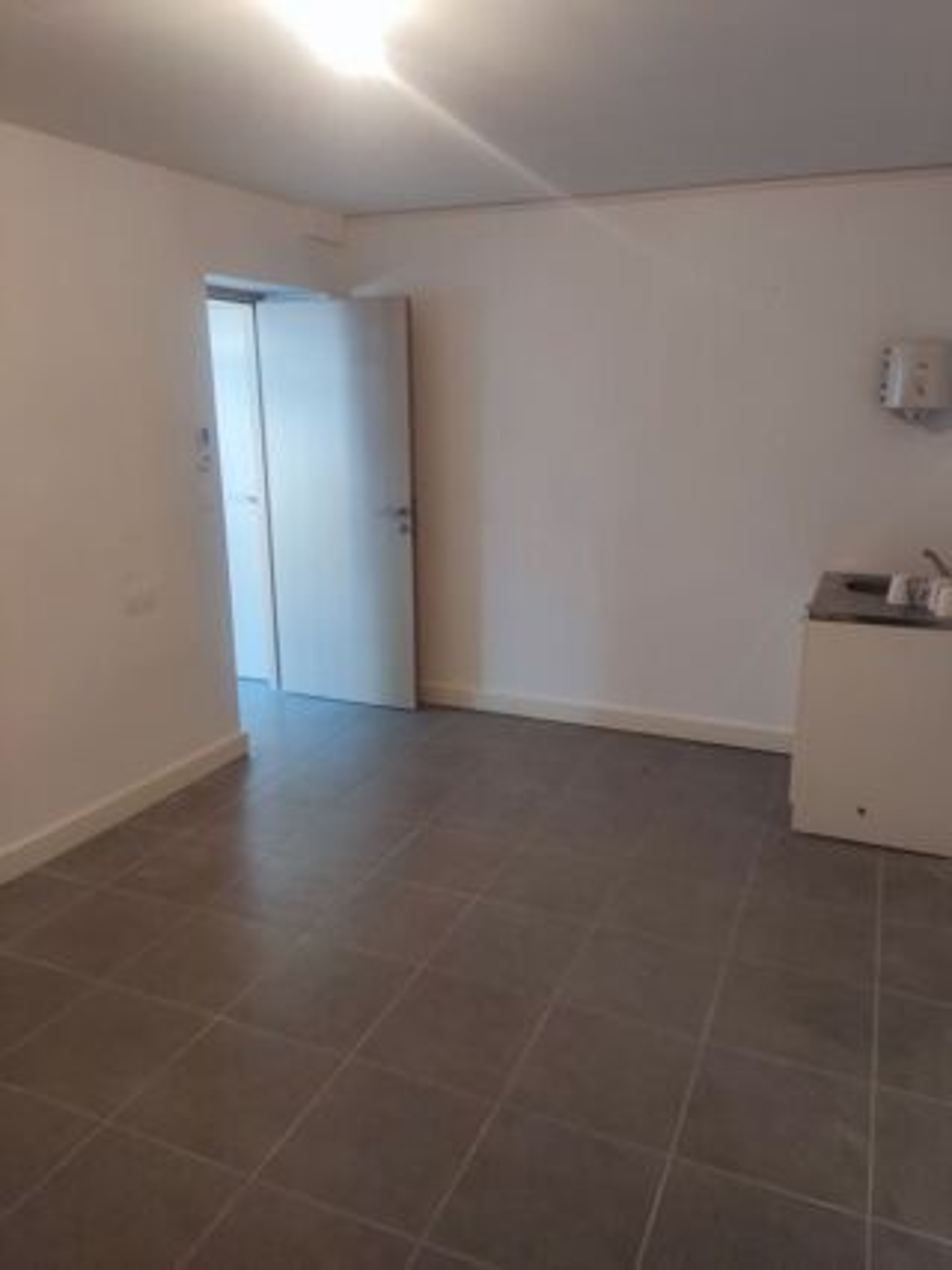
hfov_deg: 54.9
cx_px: 476
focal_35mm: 25
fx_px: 917
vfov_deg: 69.4
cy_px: 635
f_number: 1.79
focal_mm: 4.71
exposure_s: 1/33
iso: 269
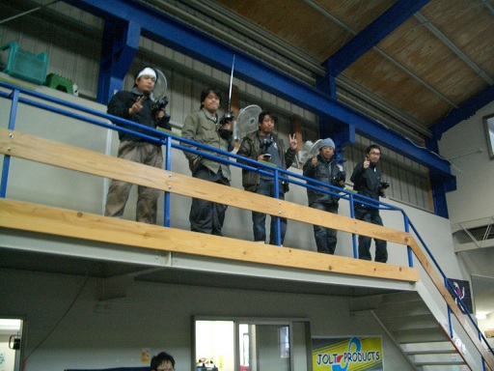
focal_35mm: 35
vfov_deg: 40.7
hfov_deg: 52.6
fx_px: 499
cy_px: 186
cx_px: 247
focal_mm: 5.8
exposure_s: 1/30
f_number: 2.6
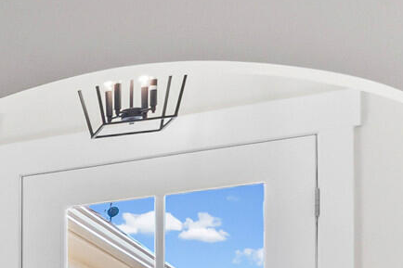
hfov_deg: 10.8
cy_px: 490
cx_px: -867
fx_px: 1197
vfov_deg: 11.8
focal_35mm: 107
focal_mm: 16
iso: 1000
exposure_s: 1/20
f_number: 9
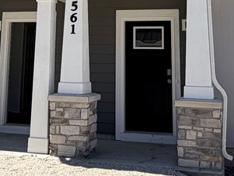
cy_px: -21
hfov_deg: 28.9
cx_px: 94
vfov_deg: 20.8
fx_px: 453
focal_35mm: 67
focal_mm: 2.22
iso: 32
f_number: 2.2
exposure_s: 1/770
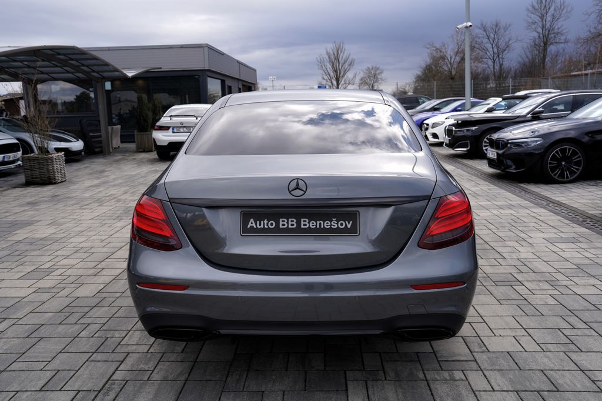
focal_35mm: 31
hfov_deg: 60.3
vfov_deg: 42.3
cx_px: 301
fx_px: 518
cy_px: 200
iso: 100
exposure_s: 1/160
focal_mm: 31
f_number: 5.6
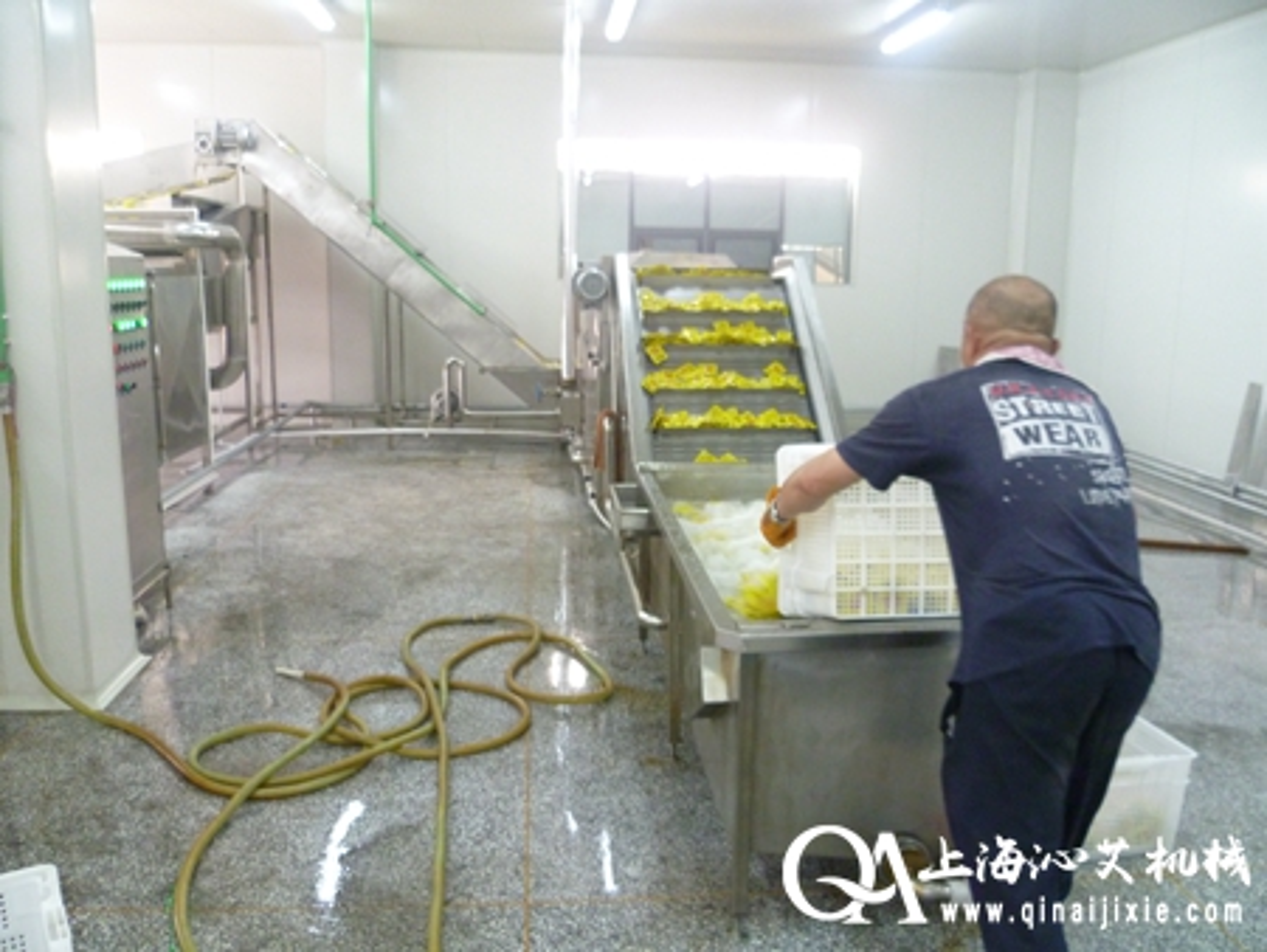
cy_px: 476
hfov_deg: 63.4
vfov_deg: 49.8
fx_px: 1025
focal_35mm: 28
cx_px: 634
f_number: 2.8
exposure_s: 1/20
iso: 400
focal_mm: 5
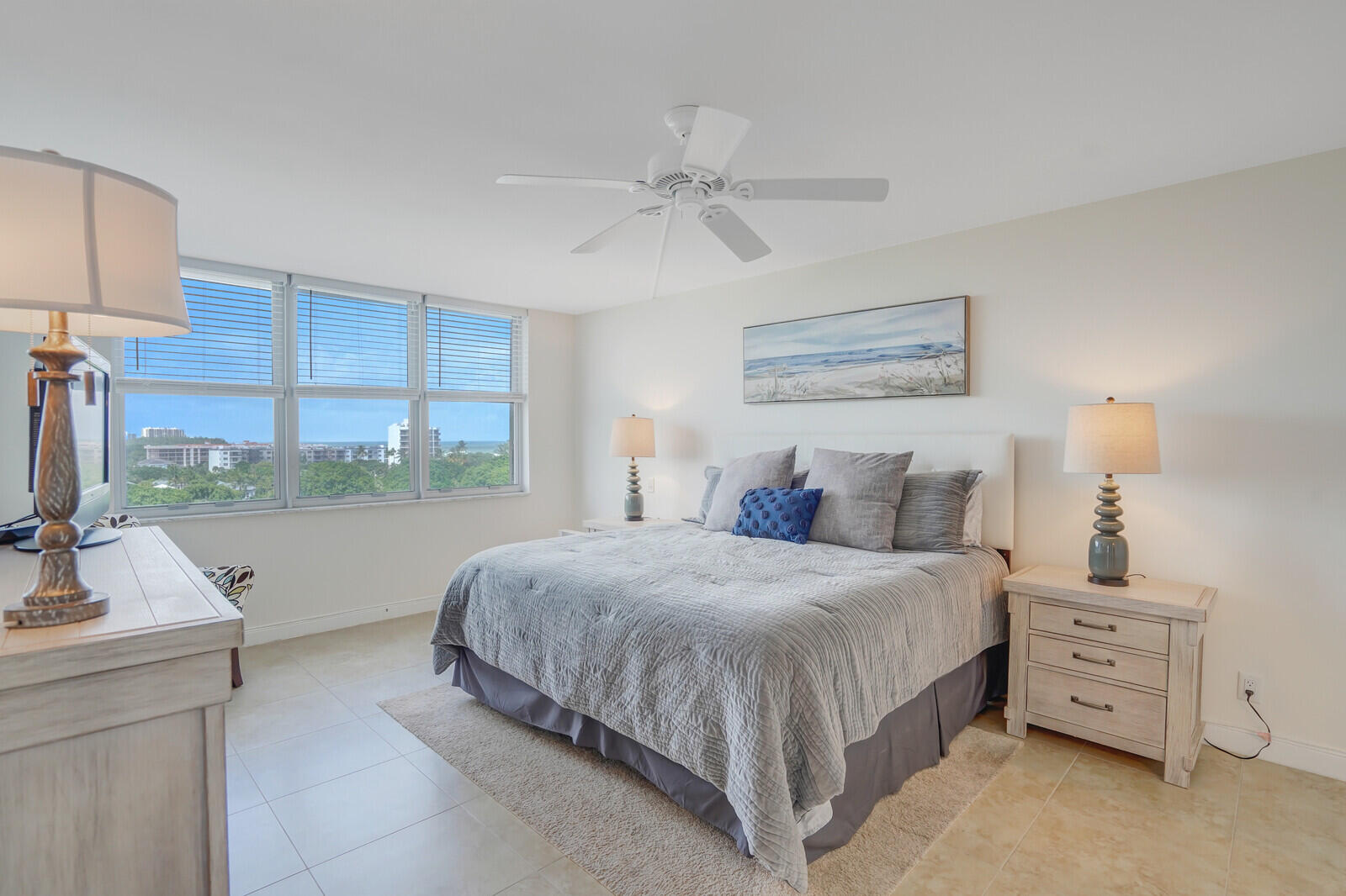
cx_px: 673
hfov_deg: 96.7
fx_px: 598
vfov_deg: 73.7
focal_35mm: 16
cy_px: 448
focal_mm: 16
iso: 800
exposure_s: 1/100
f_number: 7.1
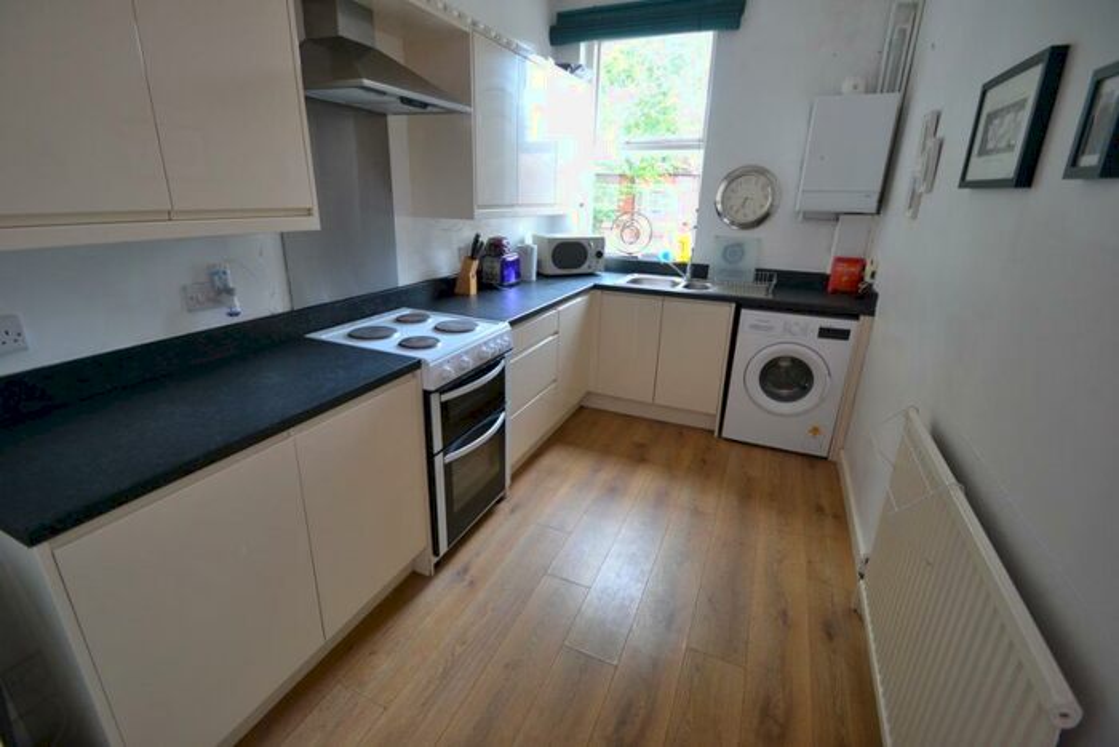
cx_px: 560
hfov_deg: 100.4
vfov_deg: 77.4
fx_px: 466
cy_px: 374
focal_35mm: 15
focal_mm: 10
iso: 720
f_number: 3.5
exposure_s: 1/60
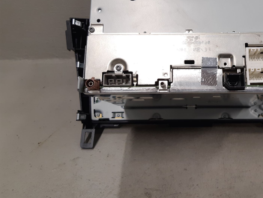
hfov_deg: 47.5
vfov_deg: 37.4
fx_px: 289
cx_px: 192
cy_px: 67
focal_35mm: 38
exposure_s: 1/50
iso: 80
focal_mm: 3.93
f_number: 1.7
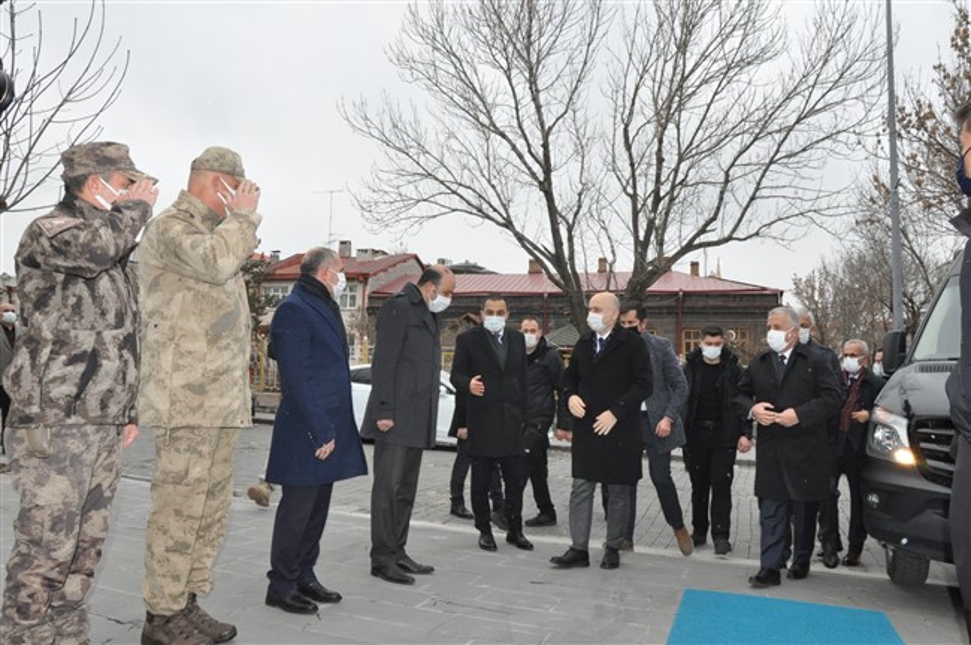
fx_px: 728
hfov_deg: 67.4
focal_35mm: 27
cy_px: 322
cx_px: 486
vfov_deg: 47.8
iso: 1600
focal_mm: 18
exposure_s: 1/200
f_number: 13
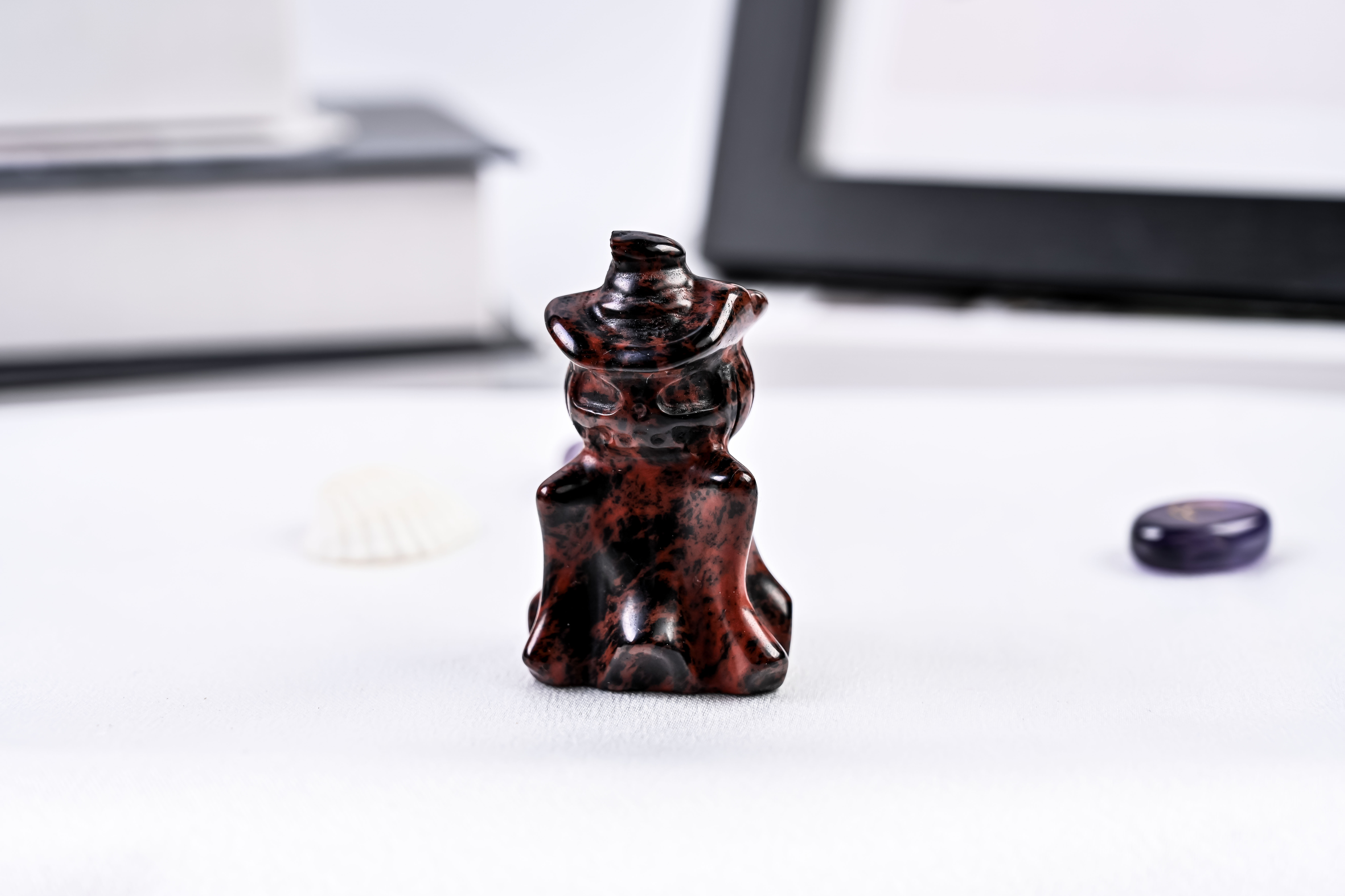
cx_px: 664
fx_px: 2652
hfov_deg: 28.5
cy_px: 448
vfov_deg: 19.2
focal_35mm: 71
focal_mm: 70
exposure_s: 1/100
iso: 64
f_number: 7.1
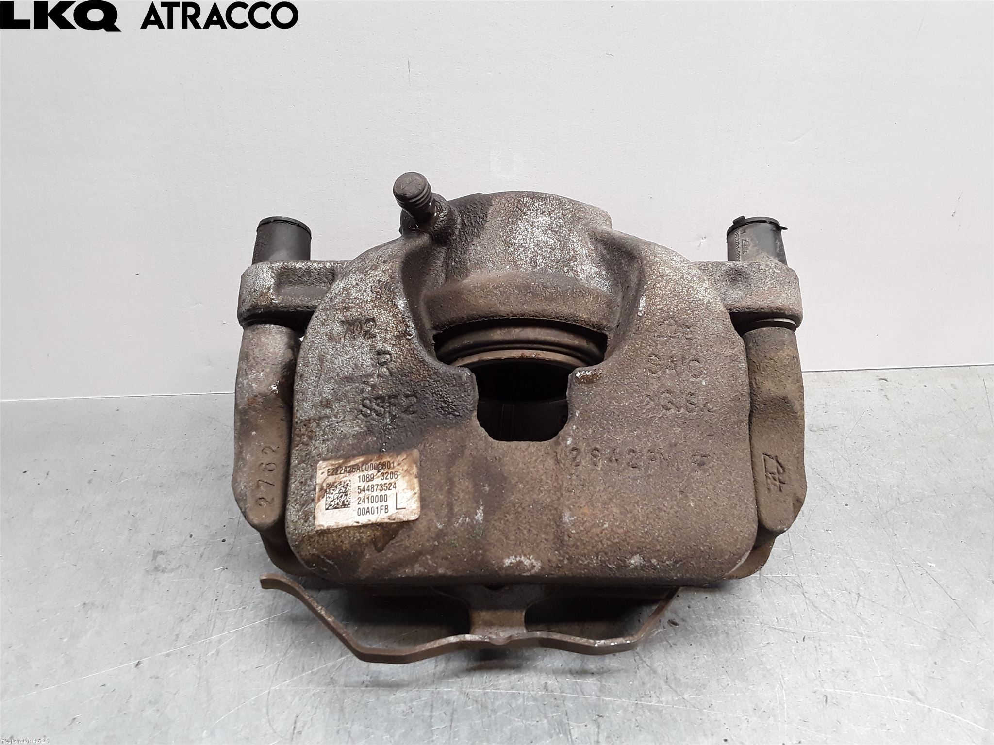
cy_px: 372
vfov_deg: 49.7
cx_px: 497
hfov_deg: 63.4
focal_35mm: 28
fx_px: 804
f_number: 1.9
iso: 64
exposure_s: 1/50
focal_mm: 2.91
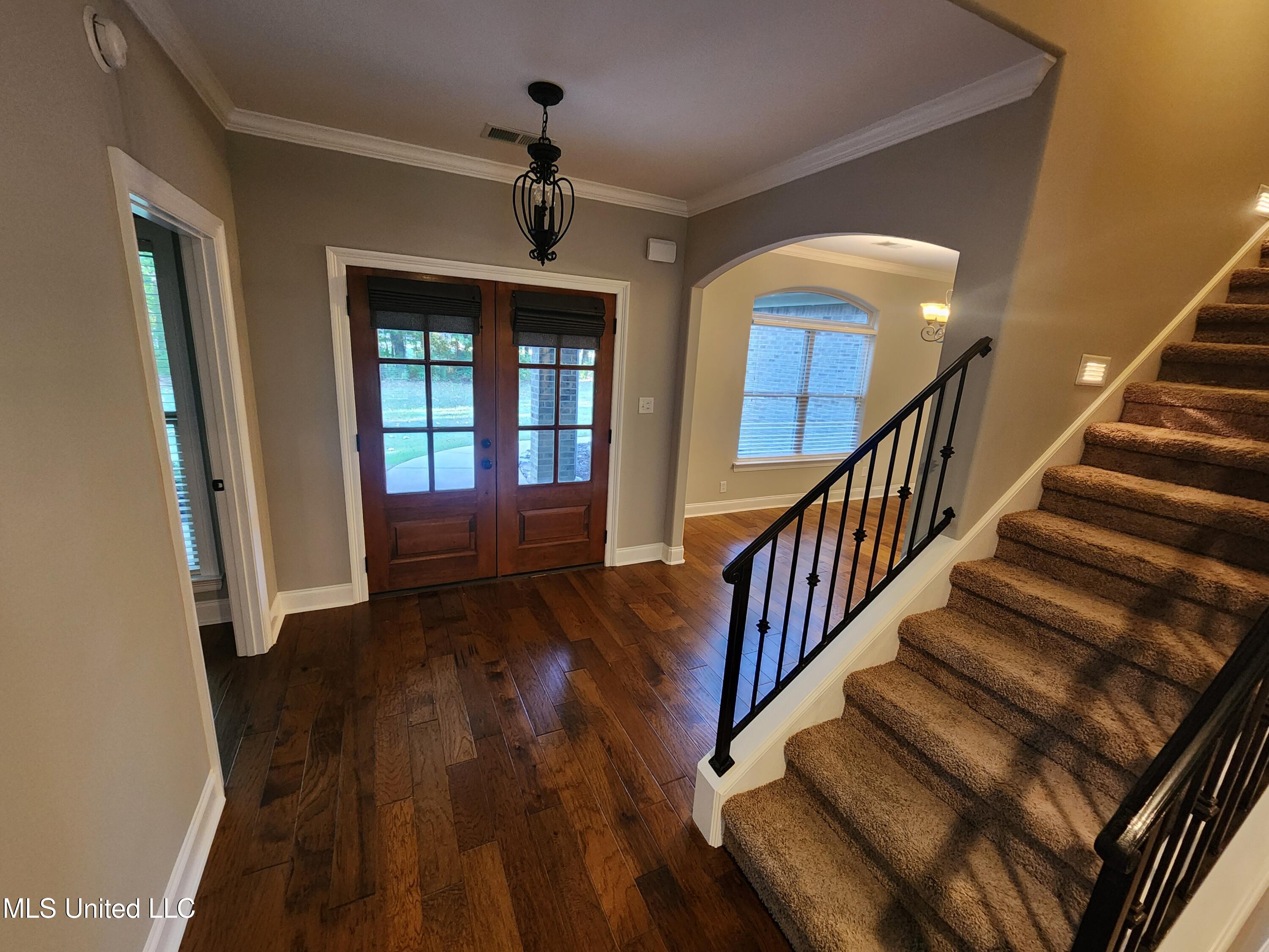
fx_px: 477
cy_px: 476
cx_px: 634
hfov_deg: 106.2
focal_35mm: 13
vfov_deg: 89.9
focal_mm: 2.2
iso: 400
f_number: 2.2
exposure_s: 1/30
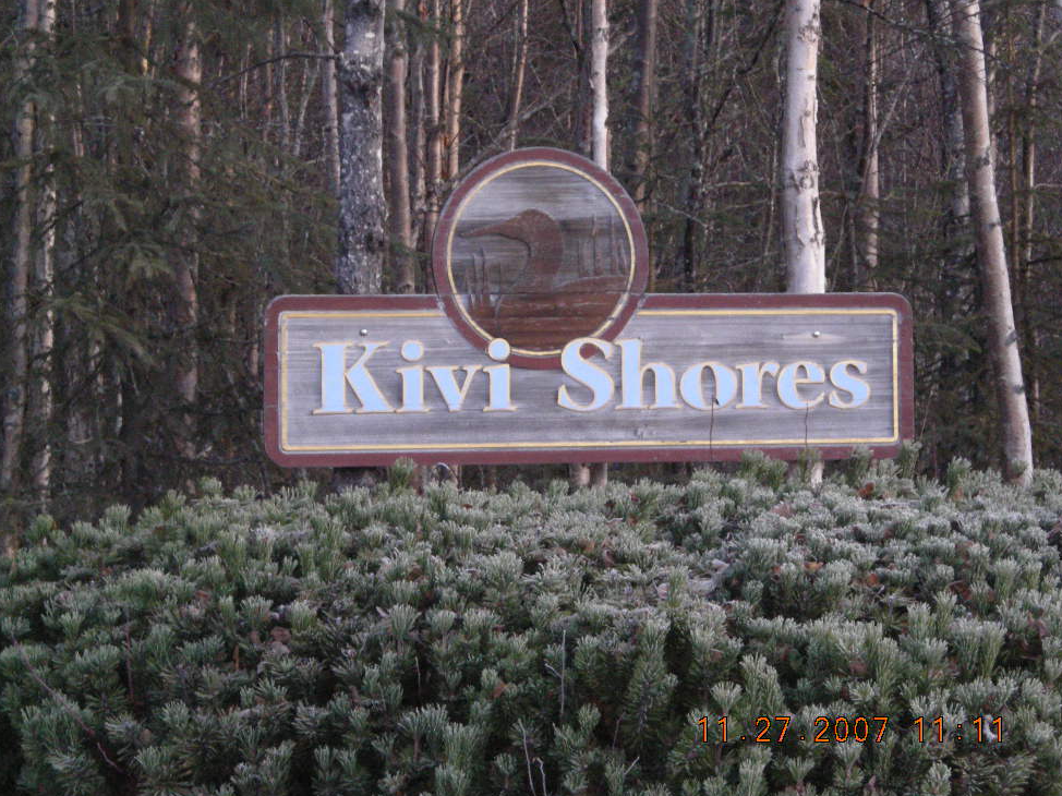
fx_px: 3742
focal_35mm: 122
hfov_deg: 16.2
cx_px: 535
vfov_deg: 12.1
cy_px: 399
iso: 328
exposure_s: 1/120
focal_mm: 19.2
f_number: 5.3
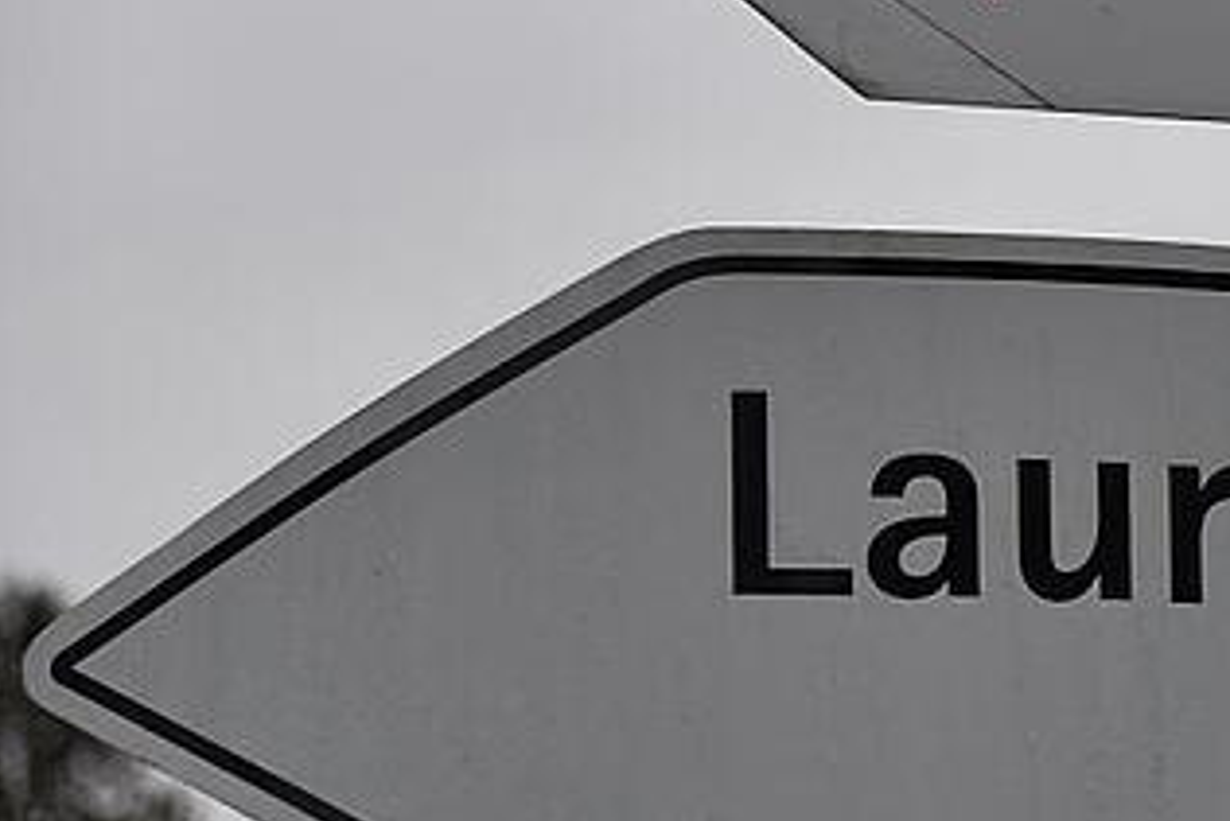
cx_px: 2003
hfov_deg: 8.4
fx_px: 8169
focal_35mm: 239
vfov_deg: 5.8
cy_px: 451
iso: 400
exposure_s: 1/1000
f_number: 4.5
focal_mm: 70
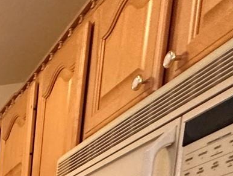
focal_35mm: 74
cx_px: -274
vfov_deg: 14.4
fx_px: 499
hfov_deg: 16.7
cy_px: 403
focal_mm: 2.22
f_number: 2.2
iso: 320
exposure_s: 1/120
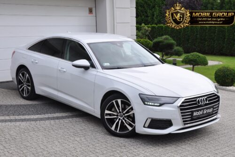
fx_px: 333
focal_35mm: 51
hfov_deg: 38.9
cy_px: 78
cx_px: 118
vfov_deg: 26.5
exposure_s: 1/160
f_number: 13
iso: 250
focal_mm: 34
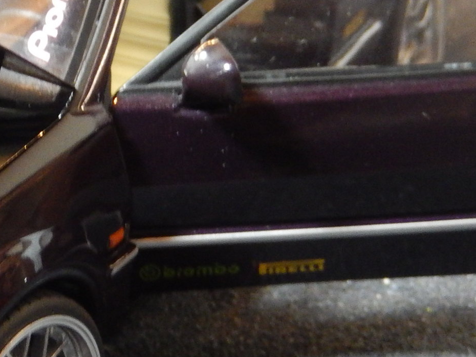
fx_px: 1663
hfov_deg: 15.8
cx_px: -52
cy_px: 189
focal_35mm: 121
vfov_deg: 12.2
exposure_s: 1/8
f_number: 4.3
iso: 560
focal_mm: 8.1
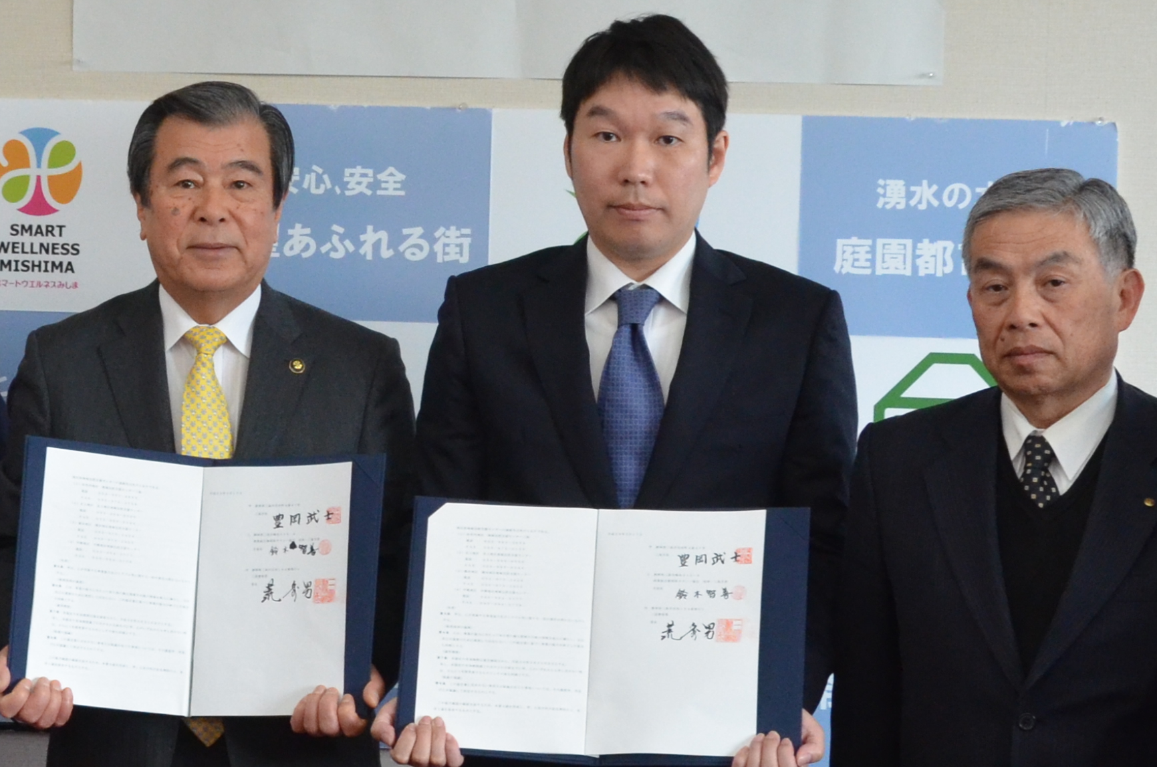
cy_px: 357
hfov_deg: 18.3
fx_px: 3560
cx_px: 256
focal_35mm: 111
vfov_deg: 12.3
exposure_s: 1/180
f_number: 6.7
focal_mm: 26
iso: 1600
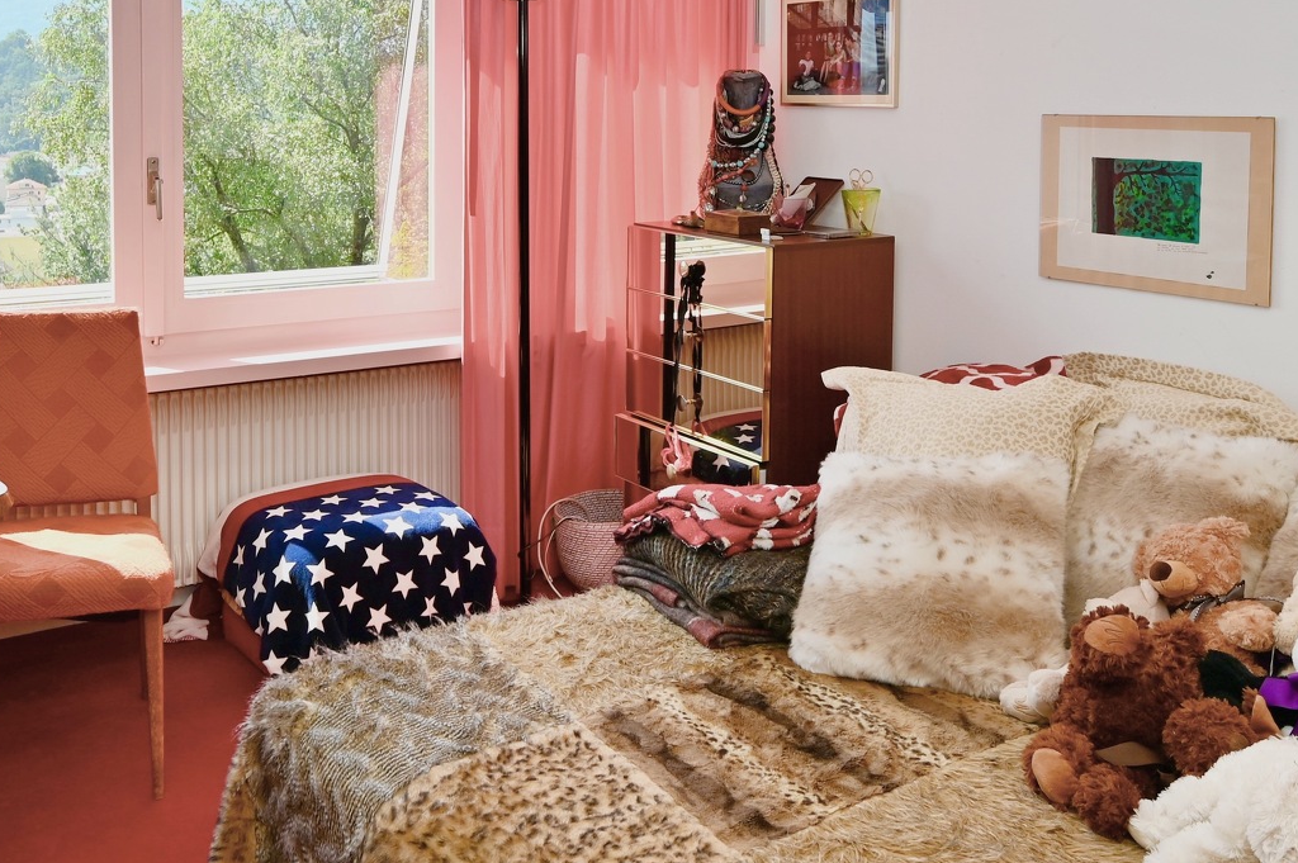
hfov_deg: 52.7
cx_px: 572
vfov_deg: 35.3
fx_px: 1306
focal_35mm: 36
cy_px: 159
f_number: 6.3
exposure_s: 1/125
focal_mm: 14.5
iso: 100
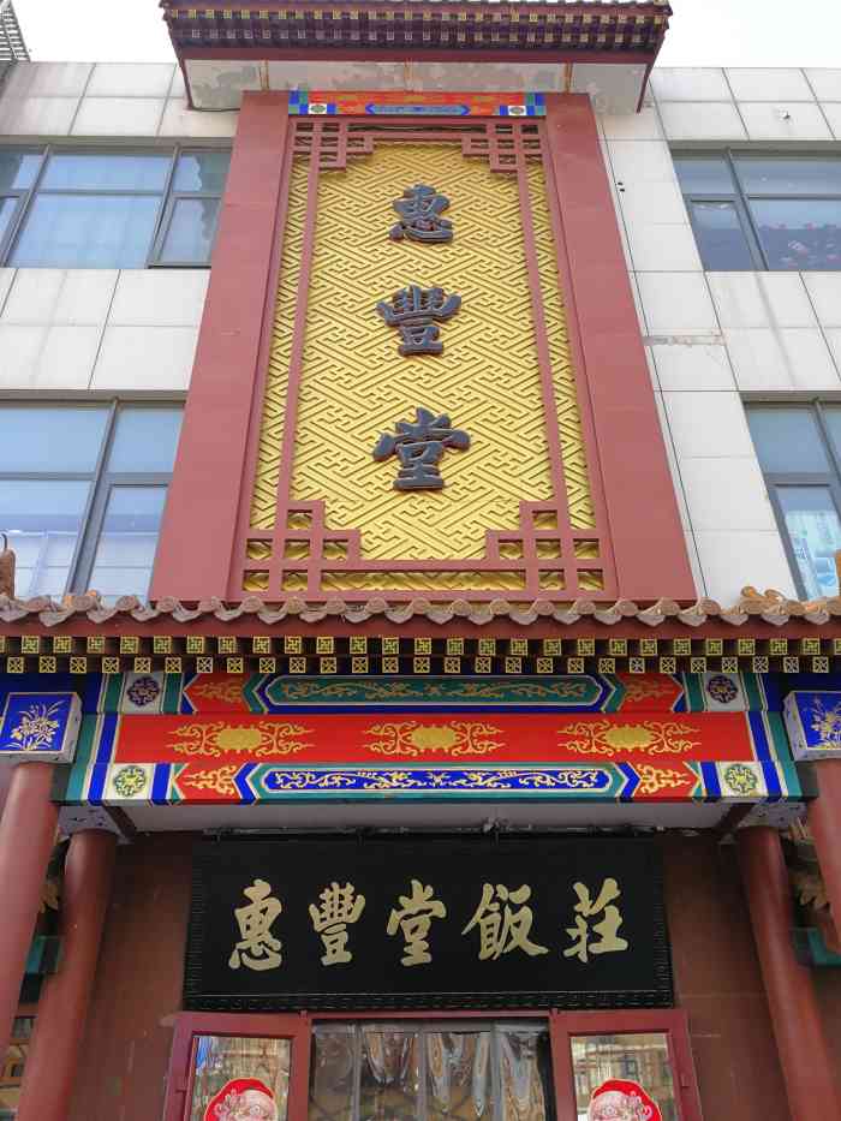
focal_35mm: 27
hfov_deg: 51.4
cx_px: 420
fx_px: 874
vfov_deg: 65.3
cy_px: 560
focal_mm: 3.95
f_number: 2.2
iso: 50
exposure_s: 1/192
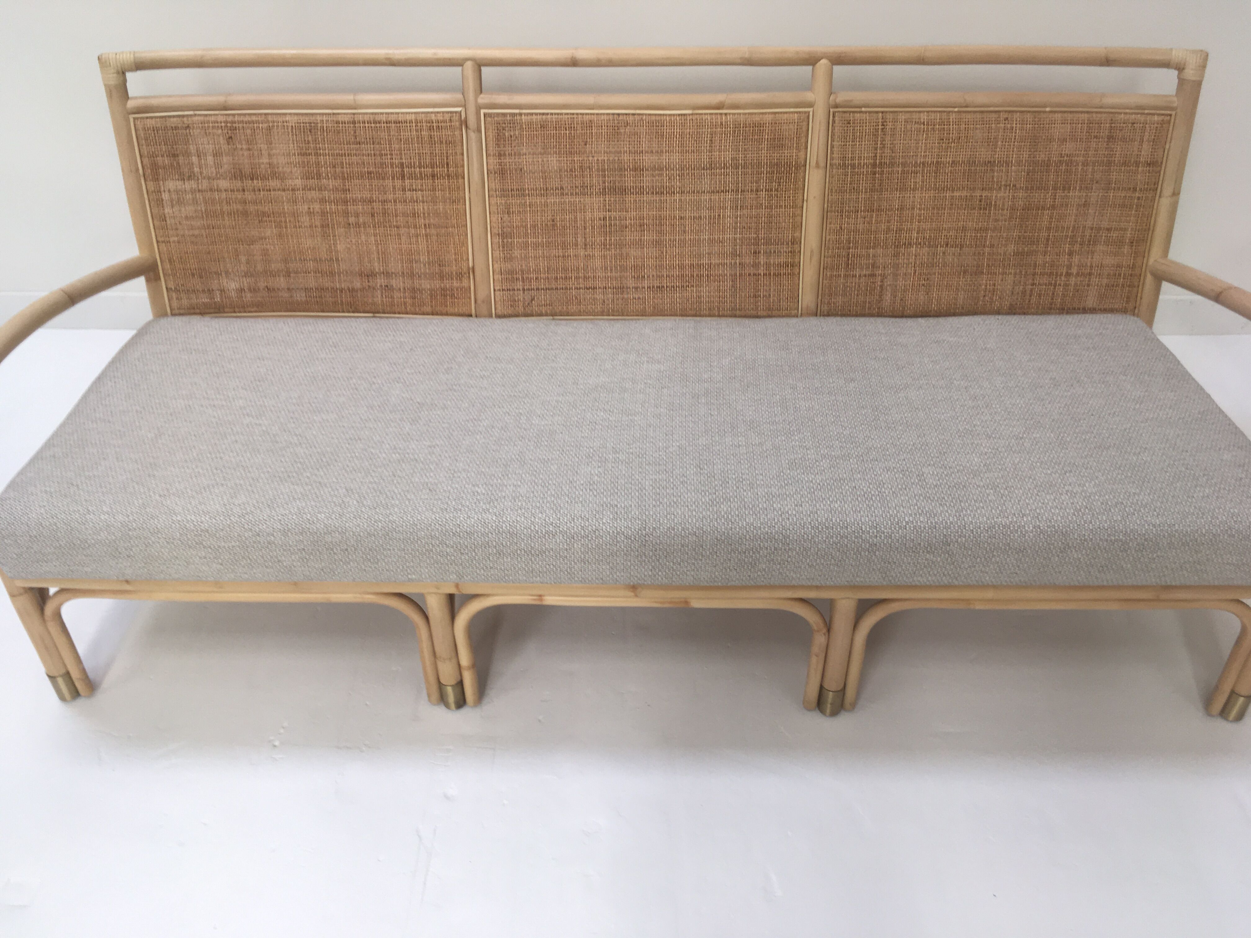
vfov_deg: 48.2
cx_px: 626
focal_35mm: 29
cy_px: 469
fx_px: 1048
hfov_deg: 61.7
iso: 32
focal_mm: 4.15
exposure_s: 1/50
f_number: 2.2
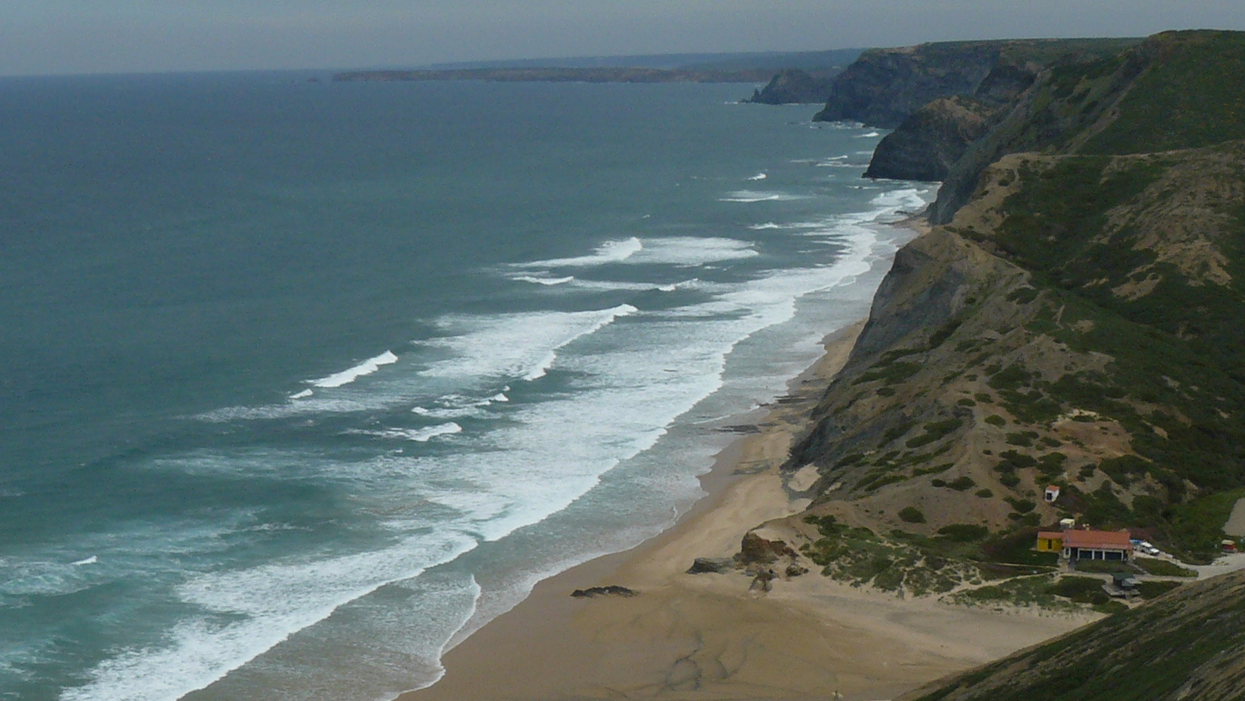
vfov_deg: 18.5
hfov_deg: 32.3
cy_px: 401
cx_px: 575
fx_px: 2146
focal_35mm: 65
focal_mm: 6
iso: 100
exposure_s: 1/500
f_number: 6.3
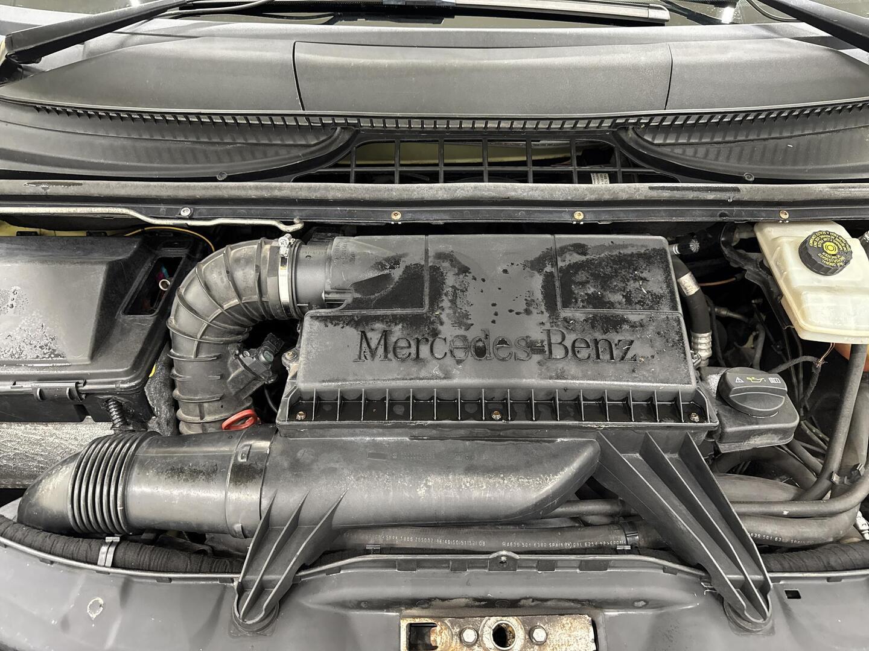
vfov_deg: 56.8
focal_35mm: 24
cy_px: 326
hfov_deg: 71.6
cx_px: 434
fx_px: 602
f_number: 1.78
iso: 800
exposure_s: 1/50
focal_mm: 6.76
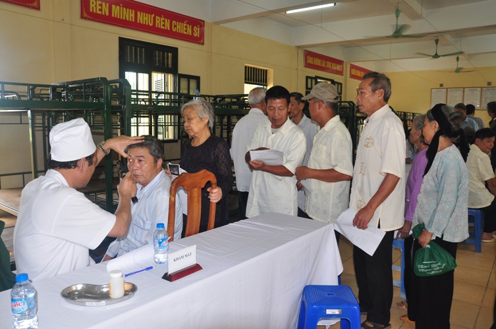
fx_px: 372
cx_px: 248
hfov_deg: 67.4
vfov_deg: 47.8
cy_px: 164
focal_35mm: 27
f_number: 7.1
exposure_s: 1/80
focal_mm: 18
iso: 640
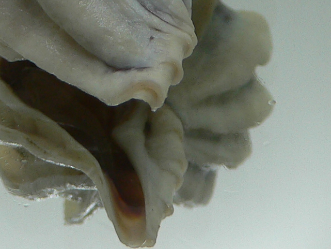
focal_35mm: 110
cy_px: -81
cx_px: 115
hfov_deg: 17.8
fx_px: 1052
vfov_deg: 13.0
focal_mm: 4.6
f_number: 2.8
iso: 80
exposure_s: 1/100
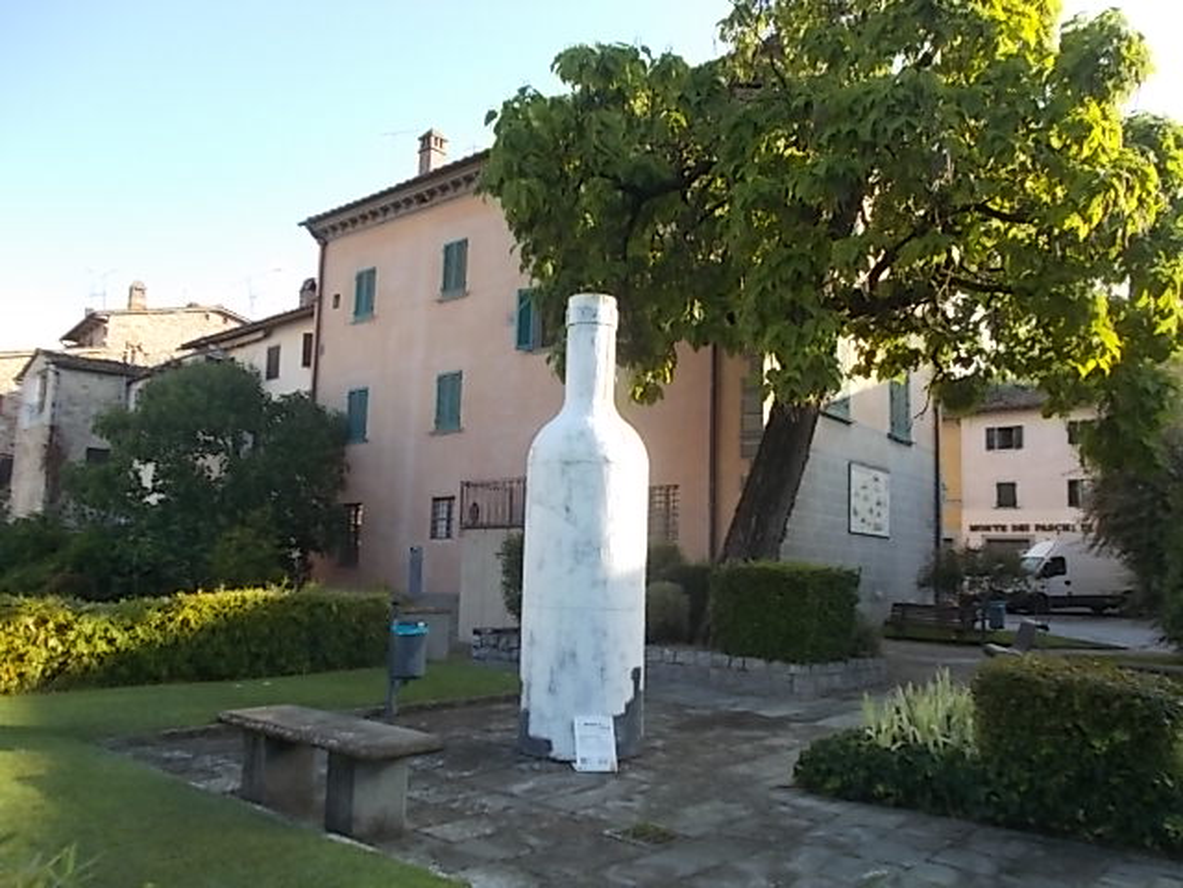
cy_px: 444
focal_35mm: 30
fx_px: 1025
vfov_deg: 46.8
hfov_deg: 60.0
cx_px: 592
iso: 80
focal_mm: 5.3
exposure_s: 1/160
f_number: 3.4
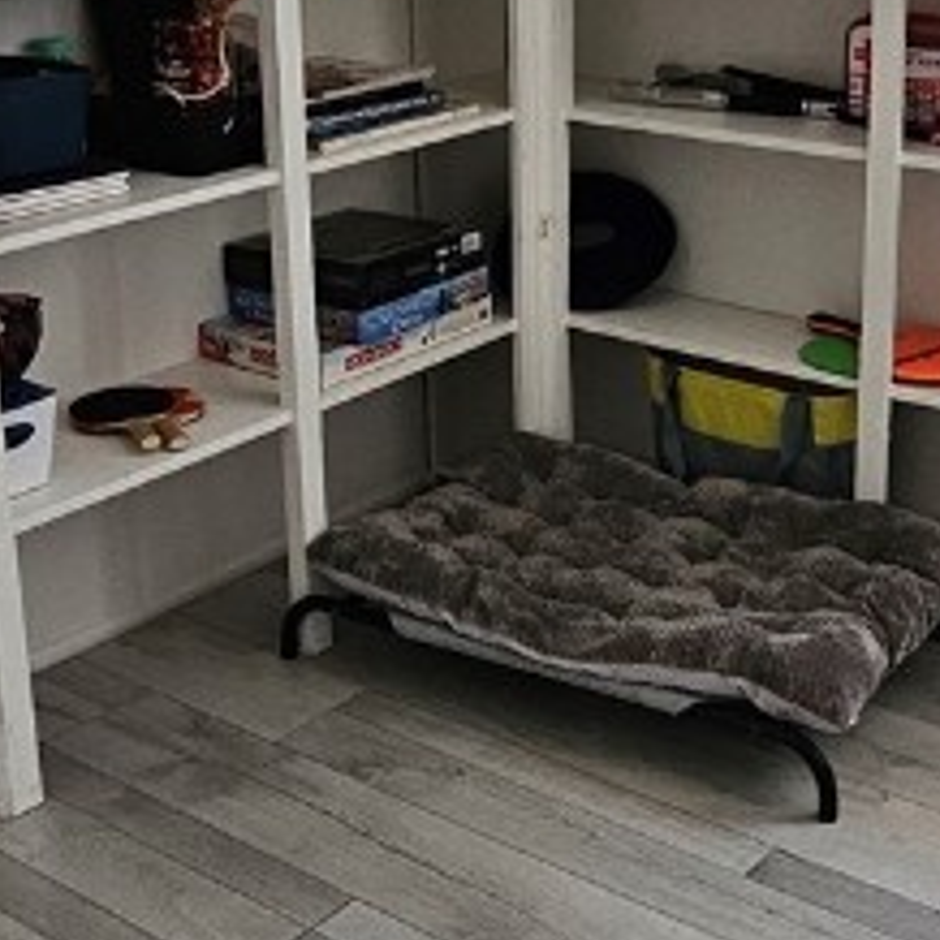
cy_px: 276
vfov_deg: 31.3
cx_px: 539
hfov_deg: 31.6
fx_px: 1659
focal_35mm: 54
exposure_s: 1/40
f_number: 2.2
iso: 400
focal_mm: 2.2
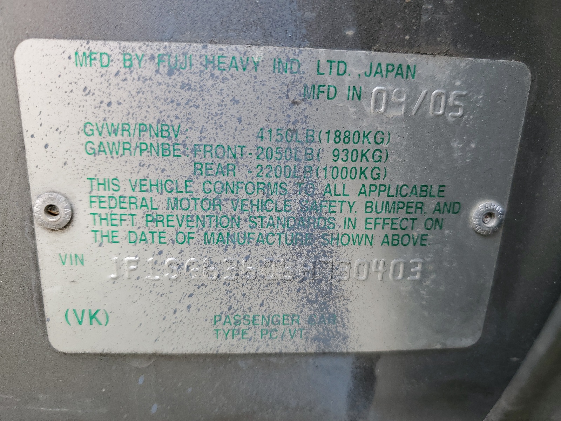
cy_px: 210
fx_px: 421
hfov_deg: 67.3
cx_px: 280
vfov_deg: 53.1
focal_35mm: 26
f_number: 1.5
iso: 50
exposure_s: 1/185
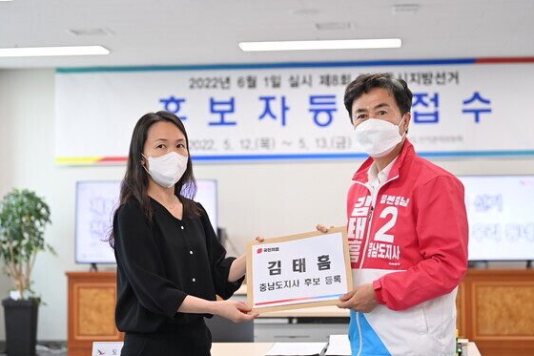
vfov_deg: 18.2
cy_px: 170
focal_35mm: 75
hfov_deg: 27.0
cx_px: 285
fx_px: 1112
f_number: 3.2
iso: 1000
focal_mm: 70
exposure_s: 1/250
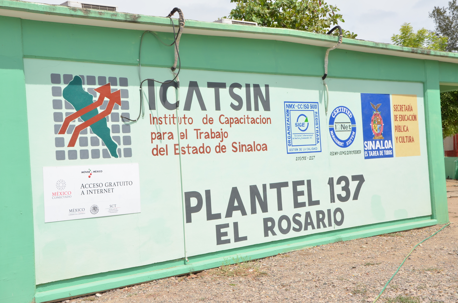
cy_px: 152
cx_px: 229
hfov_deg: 39.0
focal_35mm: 51
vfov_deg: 26.4
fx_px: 647
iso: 160
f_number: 11
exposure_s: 1/160
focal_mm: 34
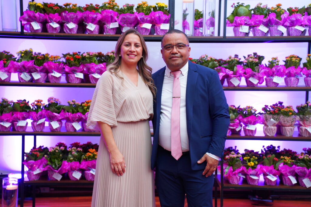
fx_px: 510
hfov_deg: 33.9
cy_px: 104
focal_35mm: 59
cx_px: 156
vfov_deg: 23.0
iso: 2000
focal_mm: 59
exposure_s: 1/160
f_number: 2.8
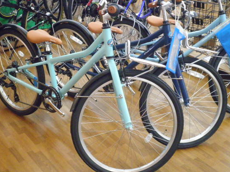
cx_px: 109
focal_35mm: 55
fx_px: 365
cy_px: 85
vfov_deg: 26.5
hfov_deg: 34.9
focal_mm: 8.3
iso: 800
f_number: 3.4
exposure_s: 1/100
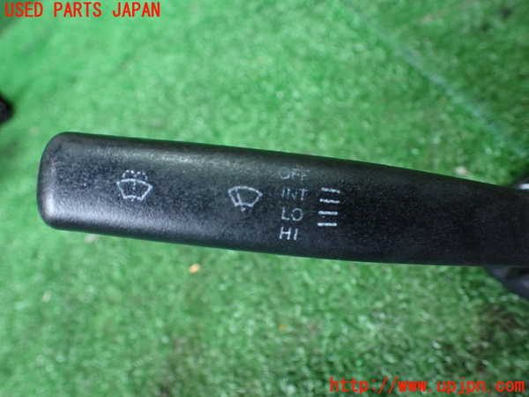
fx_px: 458
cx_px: 264
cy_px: 198
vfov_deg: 46.8
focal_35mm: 30
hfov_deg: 60.0
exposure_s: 1/30
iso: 800
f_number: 2.3
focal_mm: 5.4
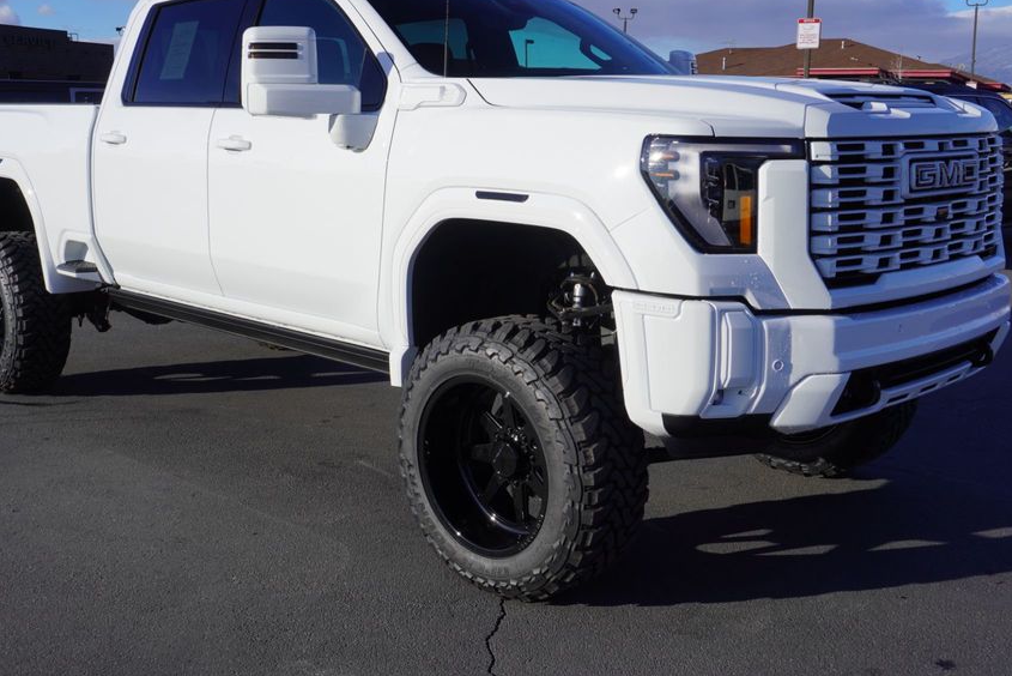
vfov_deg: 33.4
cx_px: 459
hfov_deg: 48.4
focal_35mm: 40
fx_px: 1125
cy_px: 282
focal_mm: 22
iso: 100
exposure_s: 1/200
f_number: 10
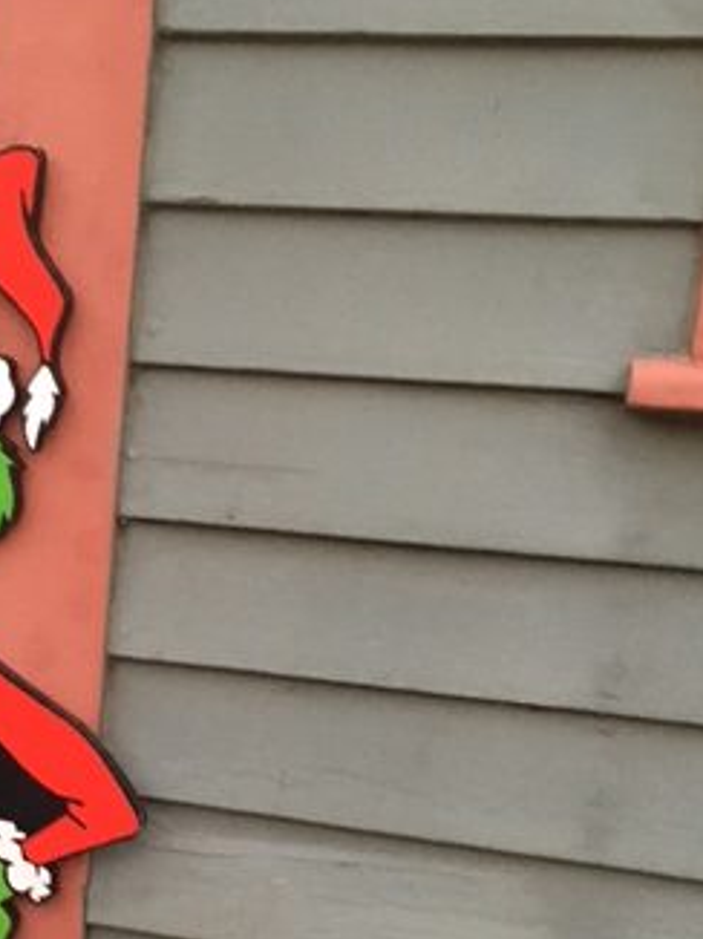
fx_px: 1545
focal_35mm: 57
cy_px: 714
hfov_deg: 24.8
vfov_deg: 33.1
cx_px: 63
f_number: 2.2
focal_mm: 4.15
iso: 200
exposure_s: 1/15
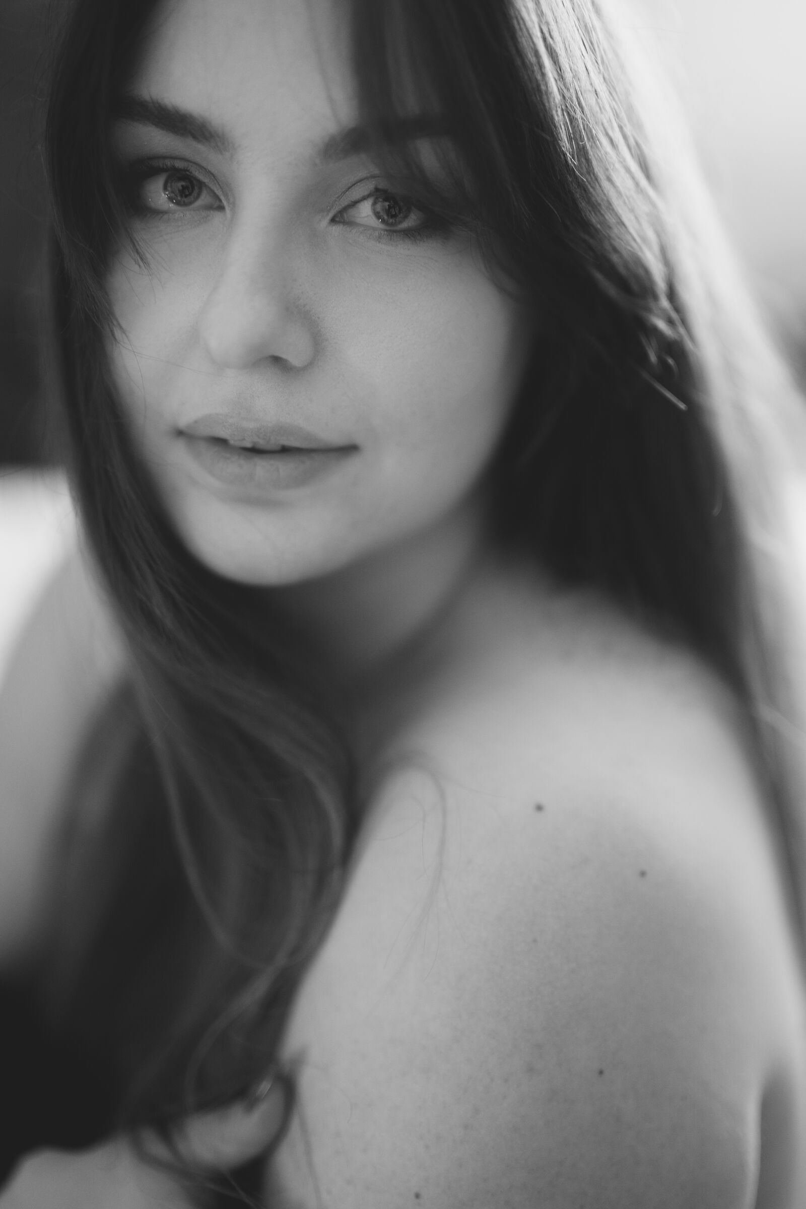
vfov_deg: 39.6
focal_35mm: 50
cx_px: 403
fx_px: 1679
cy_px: 604
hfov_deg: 27.0
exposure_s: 1/160
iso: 800
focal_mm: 50
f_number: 1.2
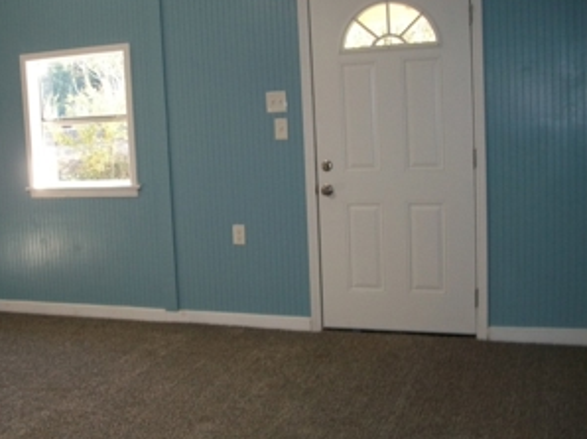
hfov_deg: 43.4
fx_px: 729
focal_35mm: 43
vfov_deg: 33.5
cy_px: 207
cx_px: 207
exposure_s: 1/30
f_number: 2.9
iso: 80
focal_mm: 5.7
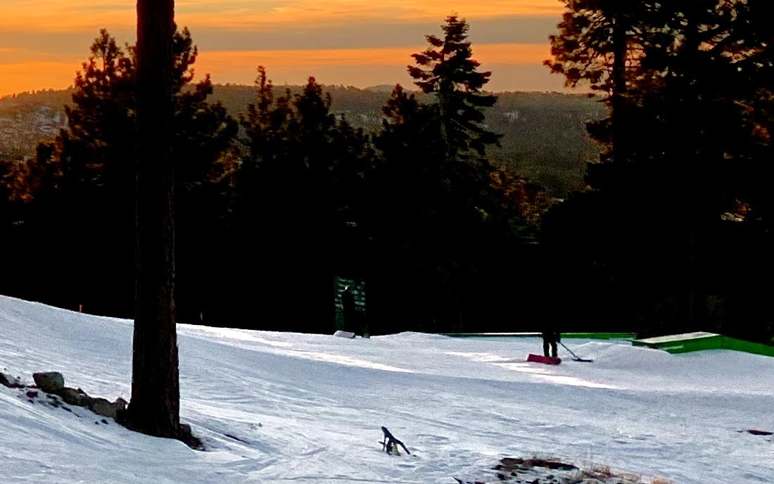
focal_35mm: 101
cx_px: -242
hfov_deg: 19.0
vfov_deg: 12.7
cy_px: -72
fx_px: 2131
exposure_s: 1/1490
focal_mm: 4.25
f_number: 1.8
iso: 25
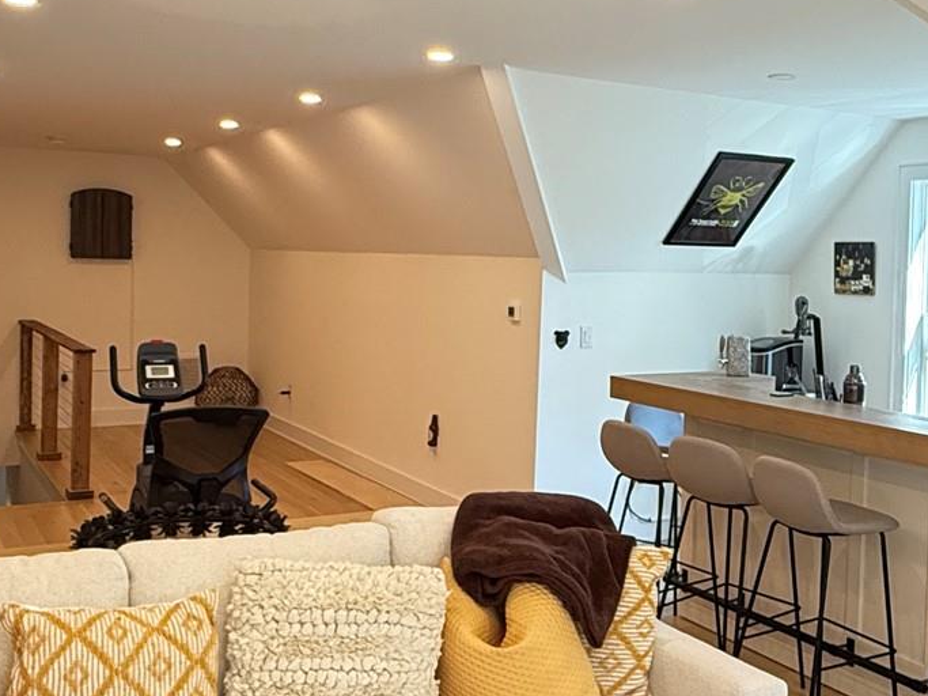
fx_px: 1126
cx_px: 592
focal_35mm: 42
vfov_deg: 34.3
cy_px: 306
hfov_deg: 44.4
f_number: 2.2
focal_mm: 2.22
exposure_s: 1/120
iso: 320
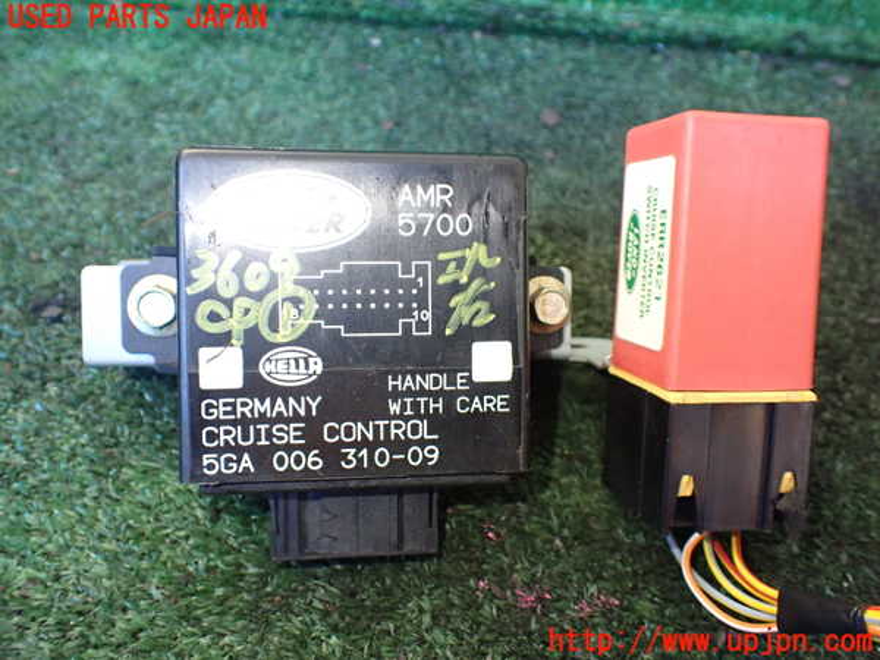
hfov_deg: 60.0
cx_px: 440
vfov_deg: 46.8
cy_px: 330
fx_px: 763
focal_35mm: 30
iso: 800
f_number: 2.3
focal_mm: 5.4
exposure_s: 1/125
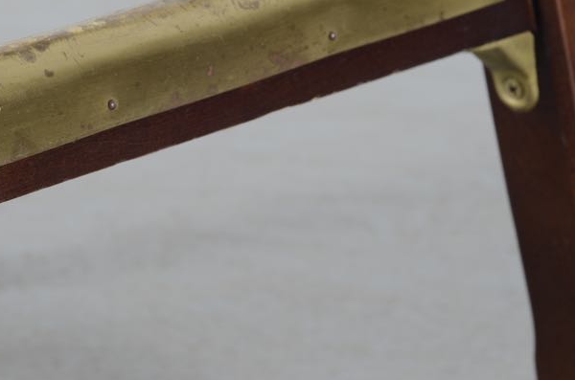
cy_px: 83
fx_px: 2549
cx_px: 142
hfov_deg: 12.8
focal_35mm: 160
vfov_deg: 8.5
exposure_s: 1/125
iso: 100
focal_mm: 50
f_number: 5.6
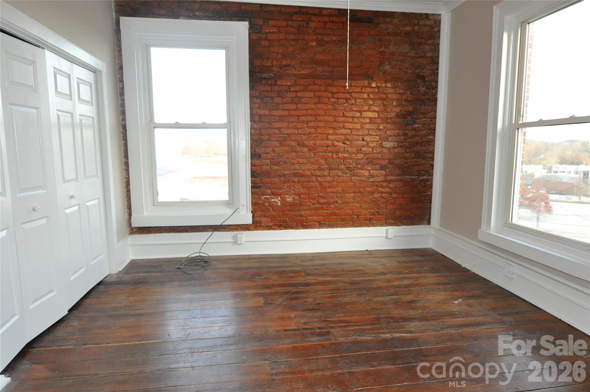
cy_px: 196
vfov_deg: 59.4
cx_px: 295
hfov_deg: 81.3
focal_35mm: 21
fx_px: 344
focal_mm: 14
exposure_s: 1/60
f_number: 4
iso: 800
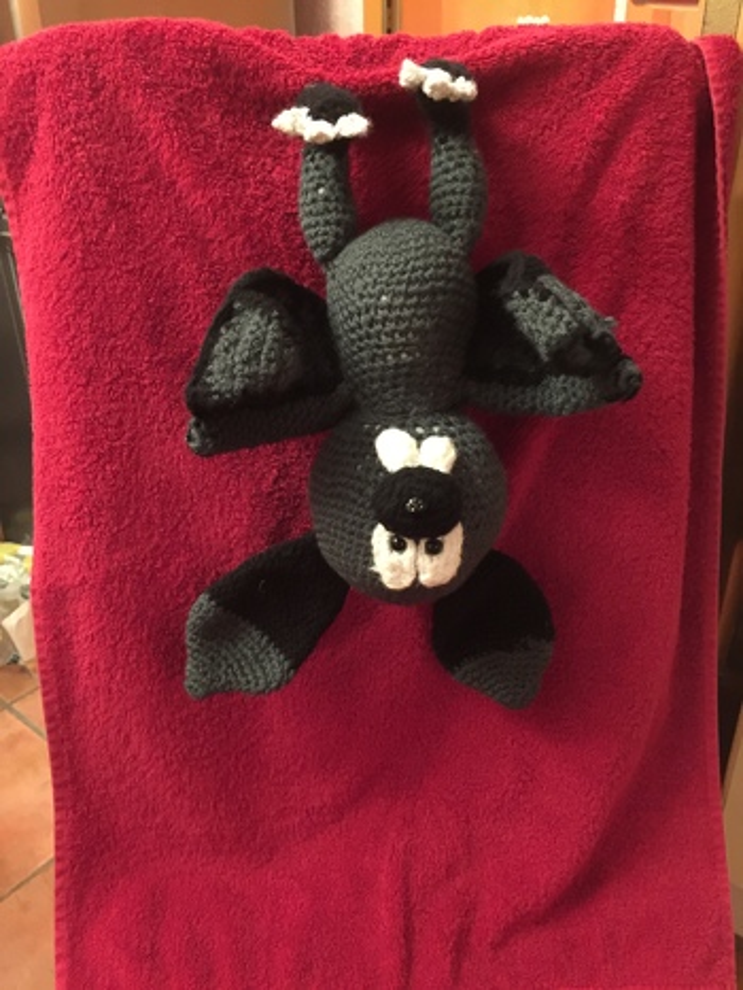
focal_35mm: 29
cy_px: 495
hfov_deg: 48.3
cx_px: 372
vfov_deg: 61.6
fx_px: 829
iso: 160
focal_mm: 4.15
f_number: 2.2
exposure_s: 1/4
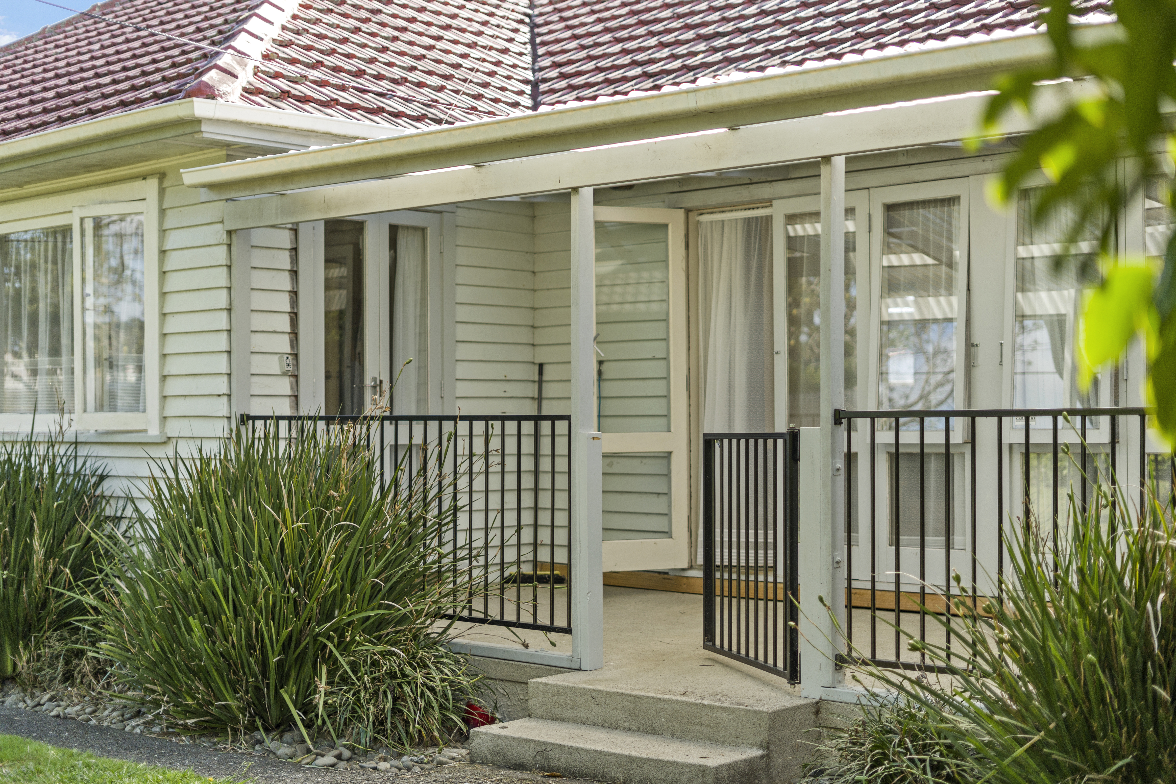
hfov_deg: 39.6
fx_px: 1633
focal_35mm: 50
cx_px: 588
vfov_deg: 27.0
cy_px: 392
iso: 400
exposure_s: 1/2500
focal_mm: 50
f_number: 1.8
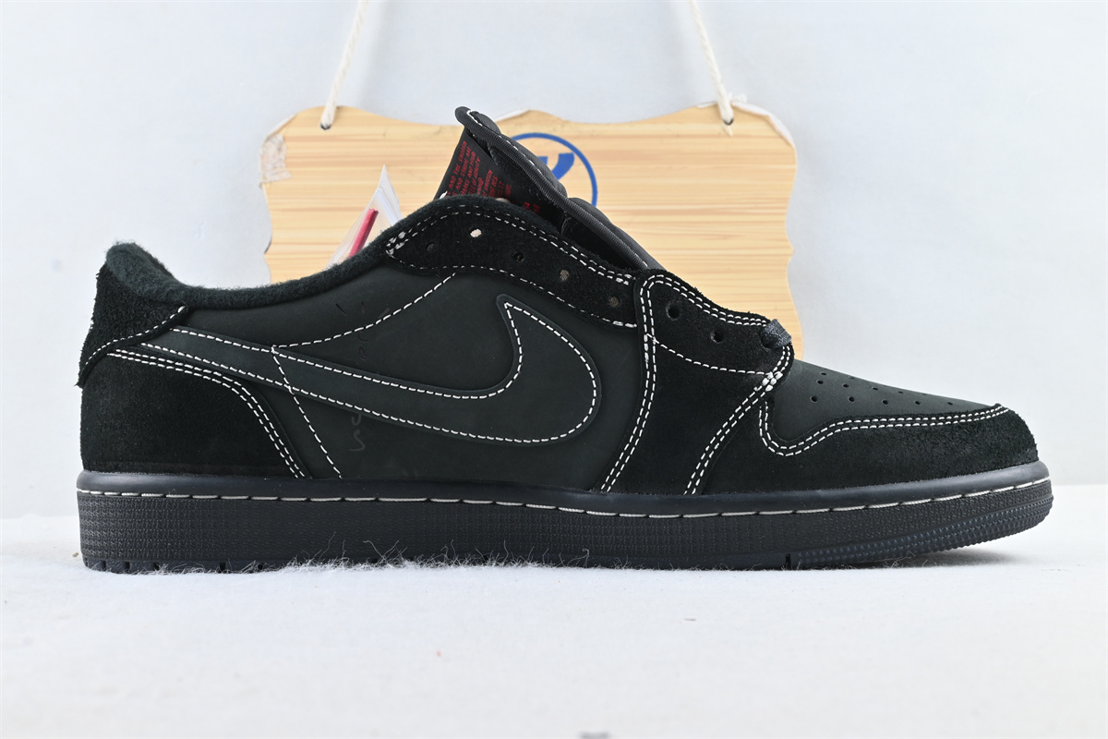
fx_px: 1154
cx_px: 554
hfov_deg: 51.3
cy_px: 370
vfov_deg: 35.5
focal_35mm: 38
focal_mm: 25
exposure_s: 1/10
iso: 125
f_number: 10
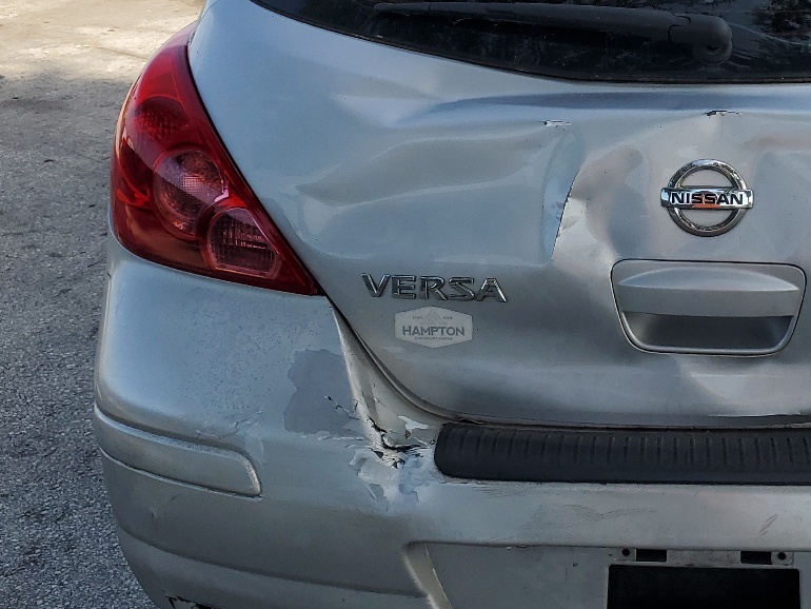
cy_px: 151
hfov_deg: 33.9
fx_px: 1266
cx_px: 708
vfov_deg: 26.7
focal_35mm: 54
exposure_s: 1/2000
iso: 50
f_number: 1.5
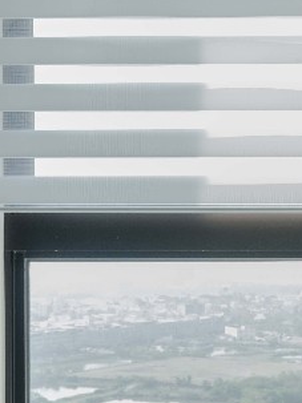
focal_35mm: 95
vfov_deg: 20.6
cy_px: 271
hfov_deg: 15.4
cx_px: 266
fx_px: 1106
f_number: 6.4
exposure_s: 1/40
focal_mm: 23
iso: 100
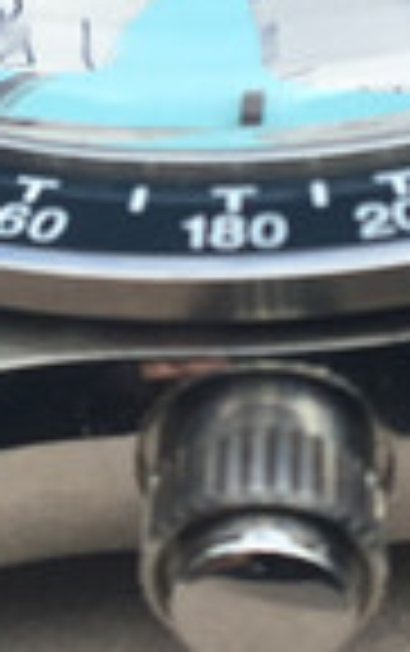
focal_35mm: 145
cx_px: 225
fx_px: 2585
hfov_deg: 9.1
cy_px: 261
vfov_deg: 14.4
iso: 25
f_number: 2.4
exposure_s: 1/388
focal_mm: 3.3
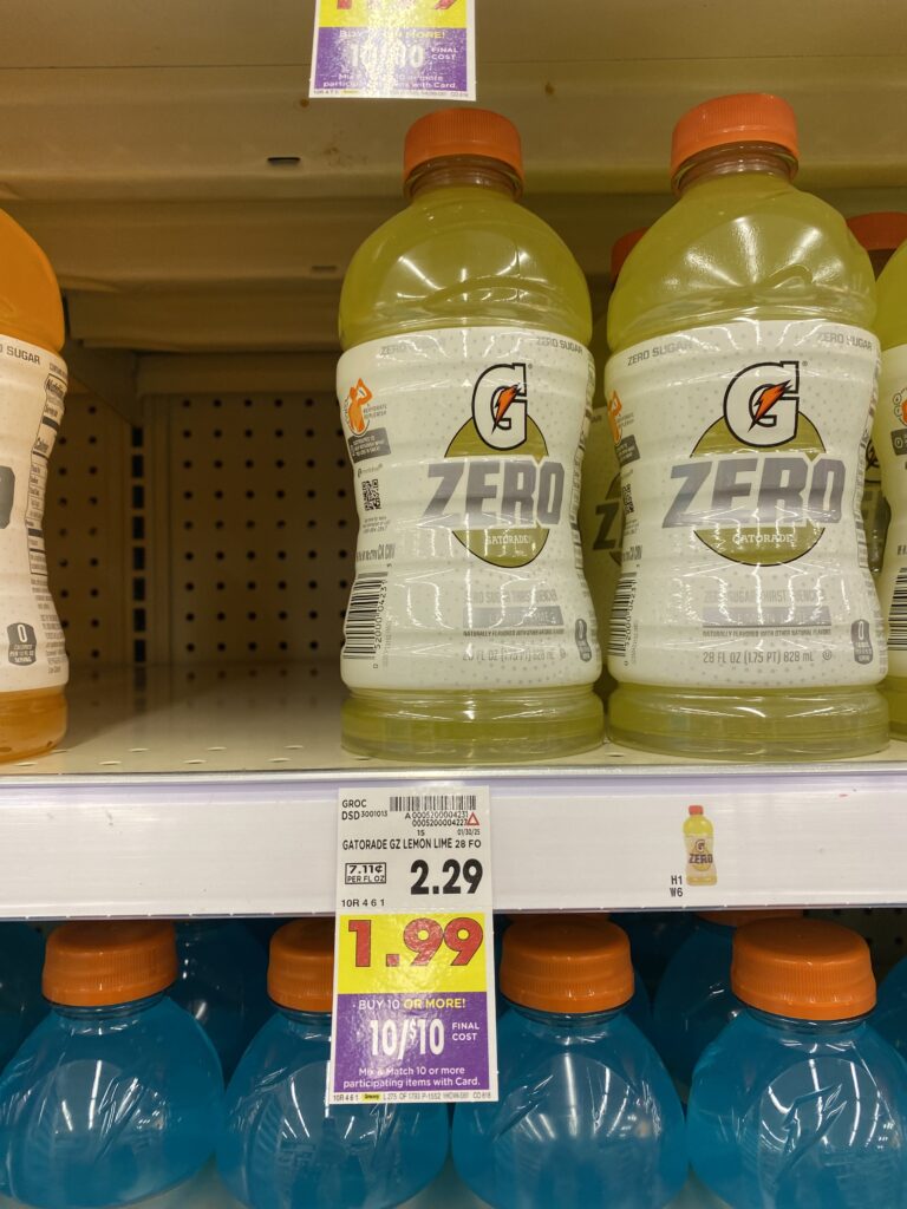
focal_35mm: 26
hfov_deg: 53.1
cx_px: 454
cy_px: 604
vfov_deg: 67.3
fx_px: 908
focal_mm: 4.25
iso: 64
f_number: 1.8
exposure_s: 1/58
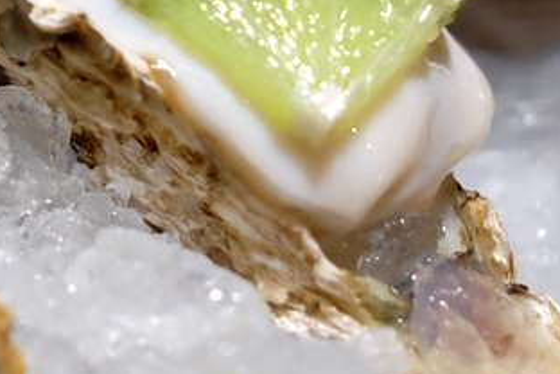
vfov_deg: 13.4
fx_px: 1571
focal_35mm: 101
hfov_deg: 19.6
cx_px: -5
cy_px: 32
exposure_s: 1/75
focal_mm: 23
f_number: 2.5
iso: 3200
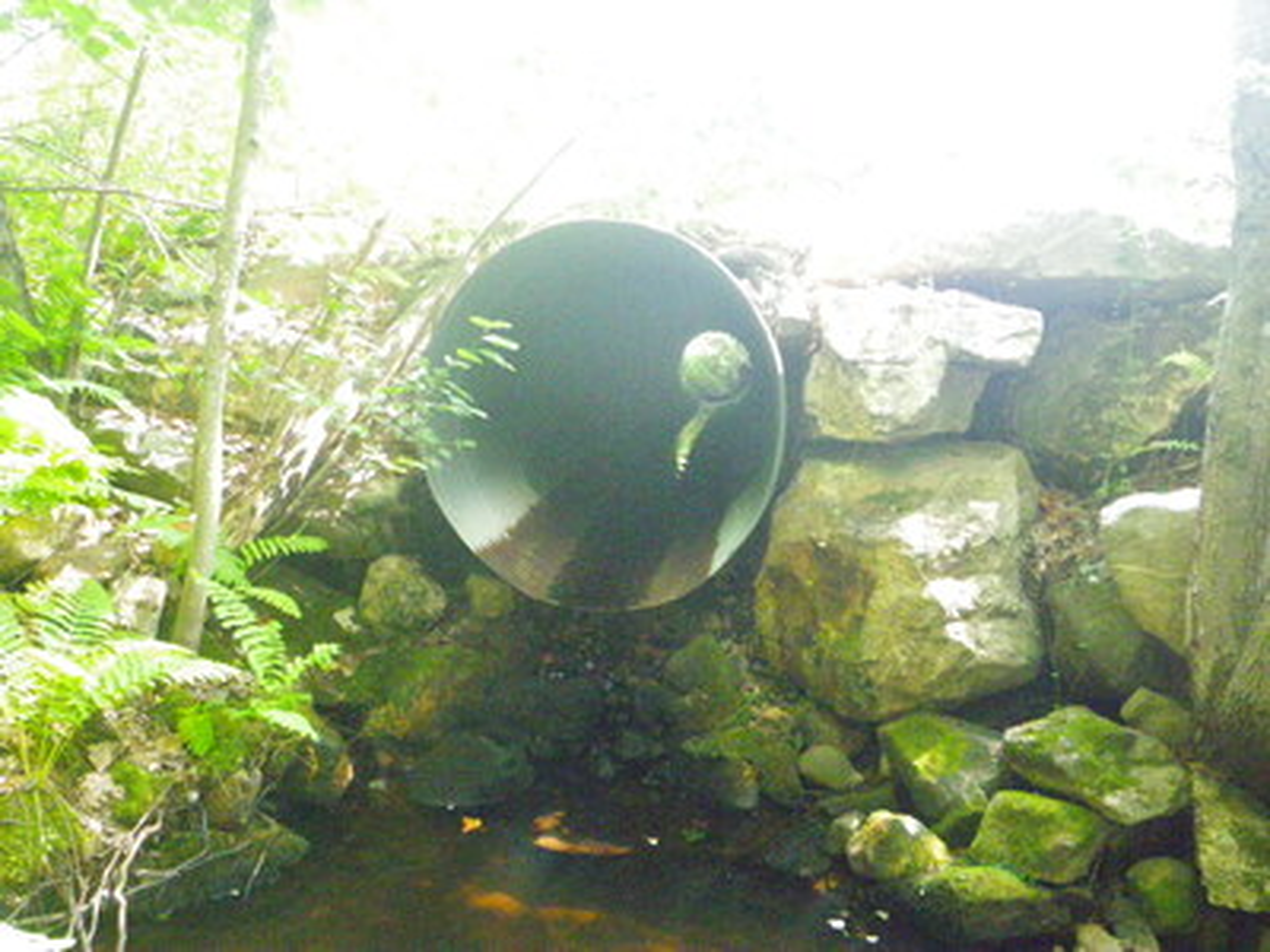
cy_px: 476
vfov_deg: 49.7
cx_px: 635
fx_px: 1027
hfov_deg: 63.4
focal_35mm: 28
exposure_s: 1/50
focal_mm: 5
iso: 320
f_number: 3.5
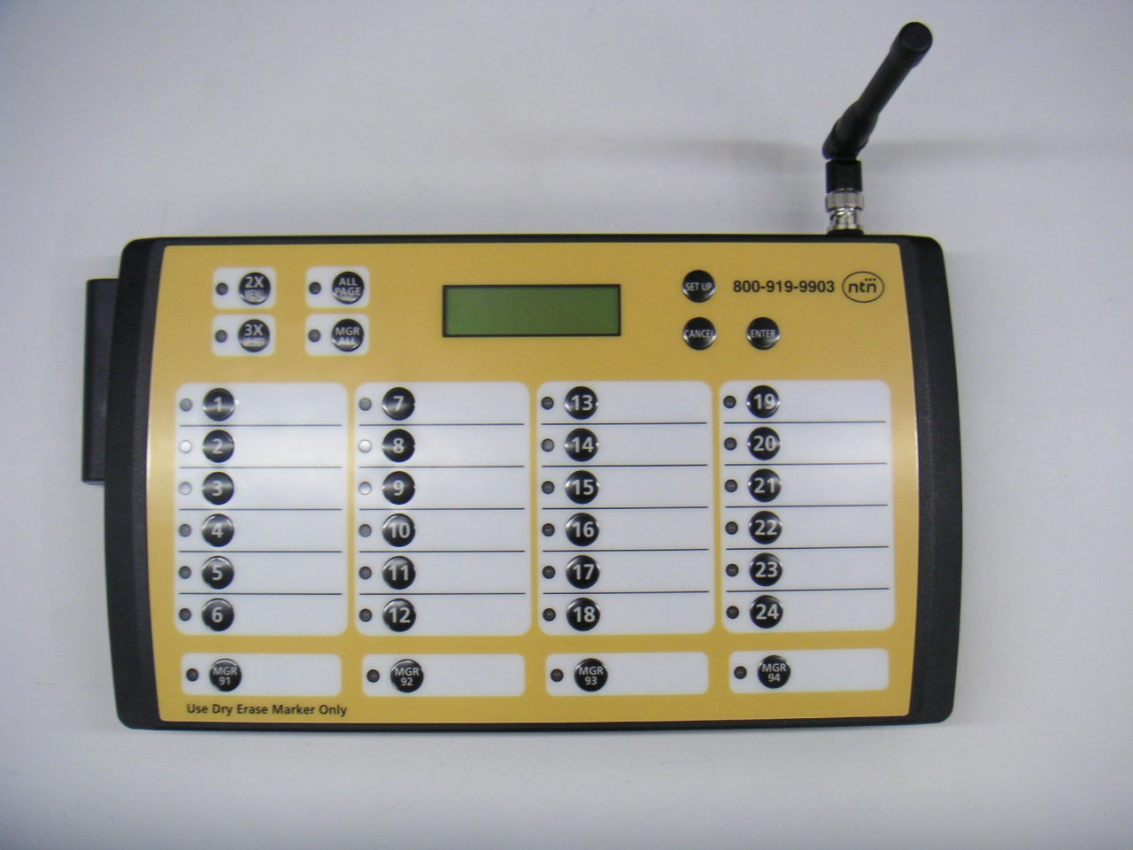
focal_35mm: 38
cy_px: 425
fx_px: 1244
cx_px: 566
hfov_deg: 49.0
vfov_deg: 37.7
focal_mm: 6
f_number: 2.8
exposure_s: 1/45
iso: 100
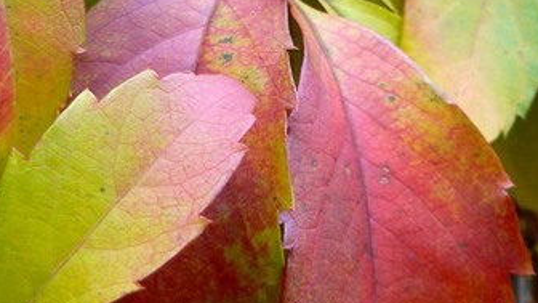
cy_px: 114
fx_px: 999
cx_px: 226
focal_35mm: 70
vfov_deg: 17.2
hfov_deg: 30.1
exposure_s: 1/100
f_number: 4
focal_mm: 6
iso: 100
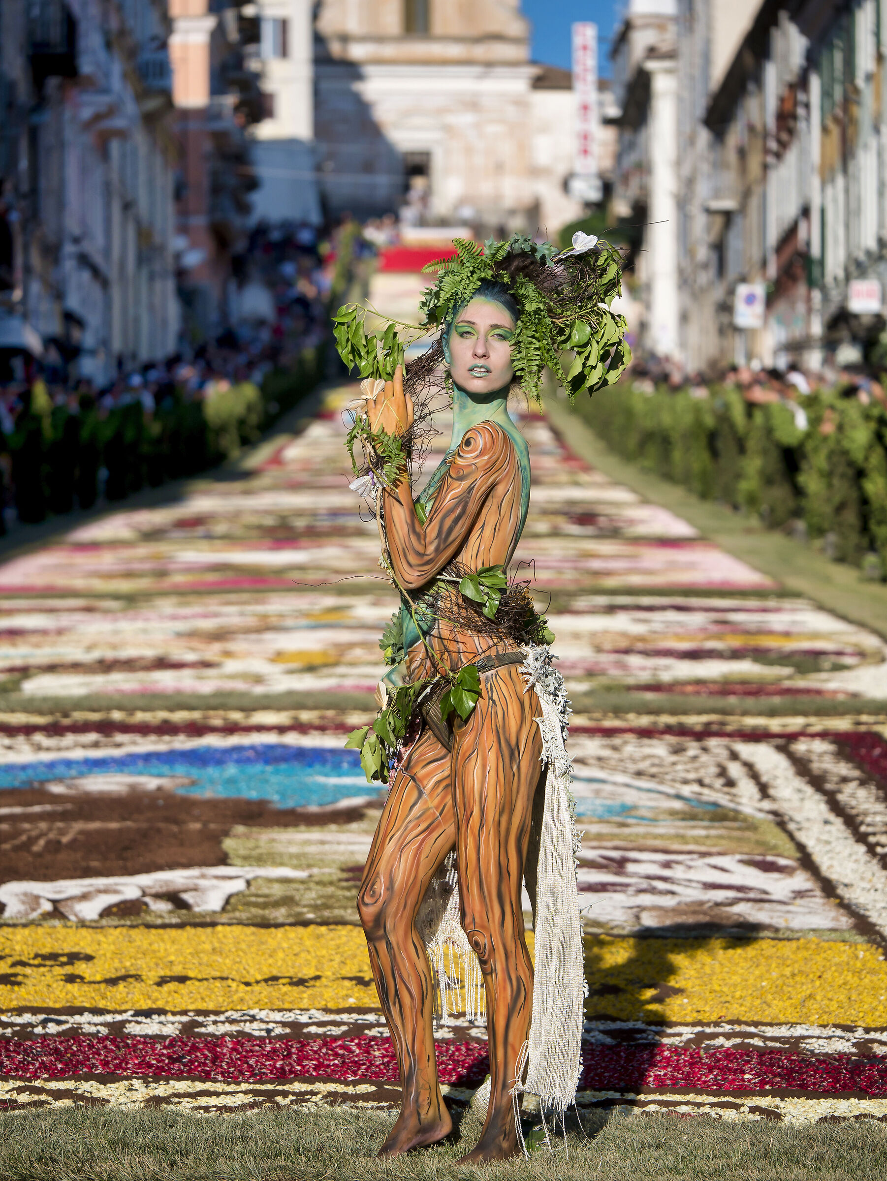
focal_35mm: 150
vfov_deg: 13.2
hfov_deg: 9.9
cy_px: 590
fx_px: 5121
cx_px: 444
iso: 200
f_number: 3.2
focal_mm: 75
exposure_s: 1/3200
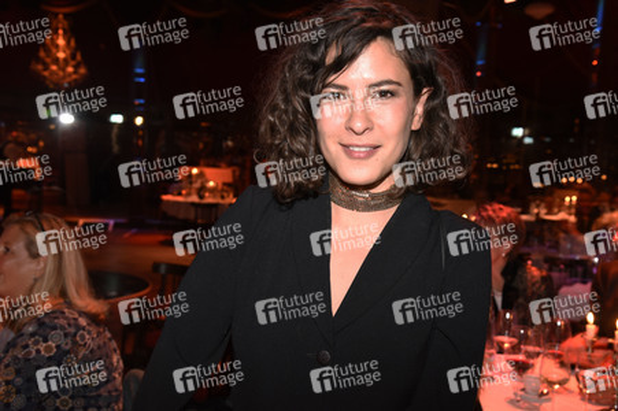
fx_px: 755
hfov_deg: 44.5
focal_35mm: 44
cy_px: 206
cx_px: 309
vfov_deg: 30.5
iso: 2500
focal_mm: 44
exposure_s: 1/60
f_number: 6.3
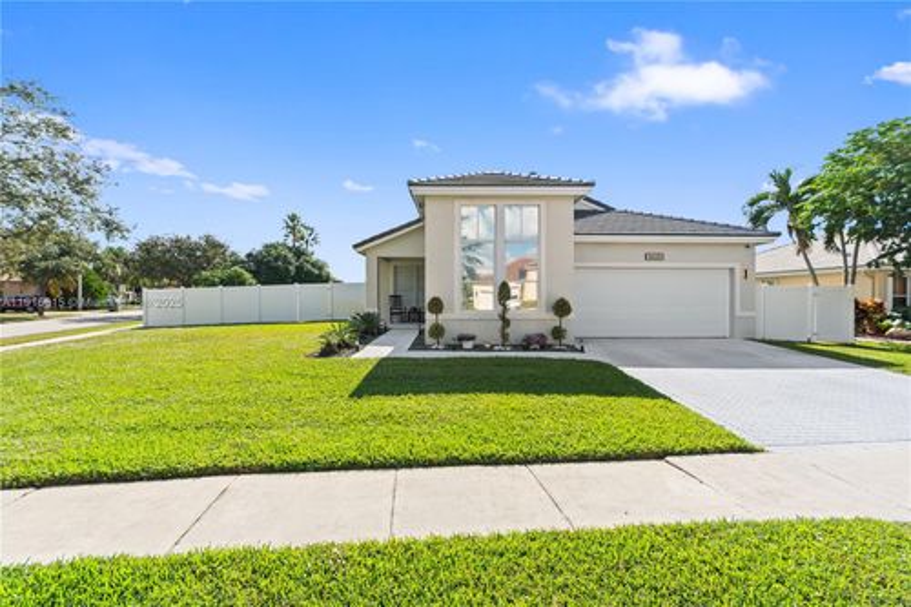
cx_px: 456
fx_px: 405
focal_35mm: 16
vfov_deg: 73.7
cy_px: 304
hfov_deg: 96.8
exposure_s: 1/60
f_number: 5
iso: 100
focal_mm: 16
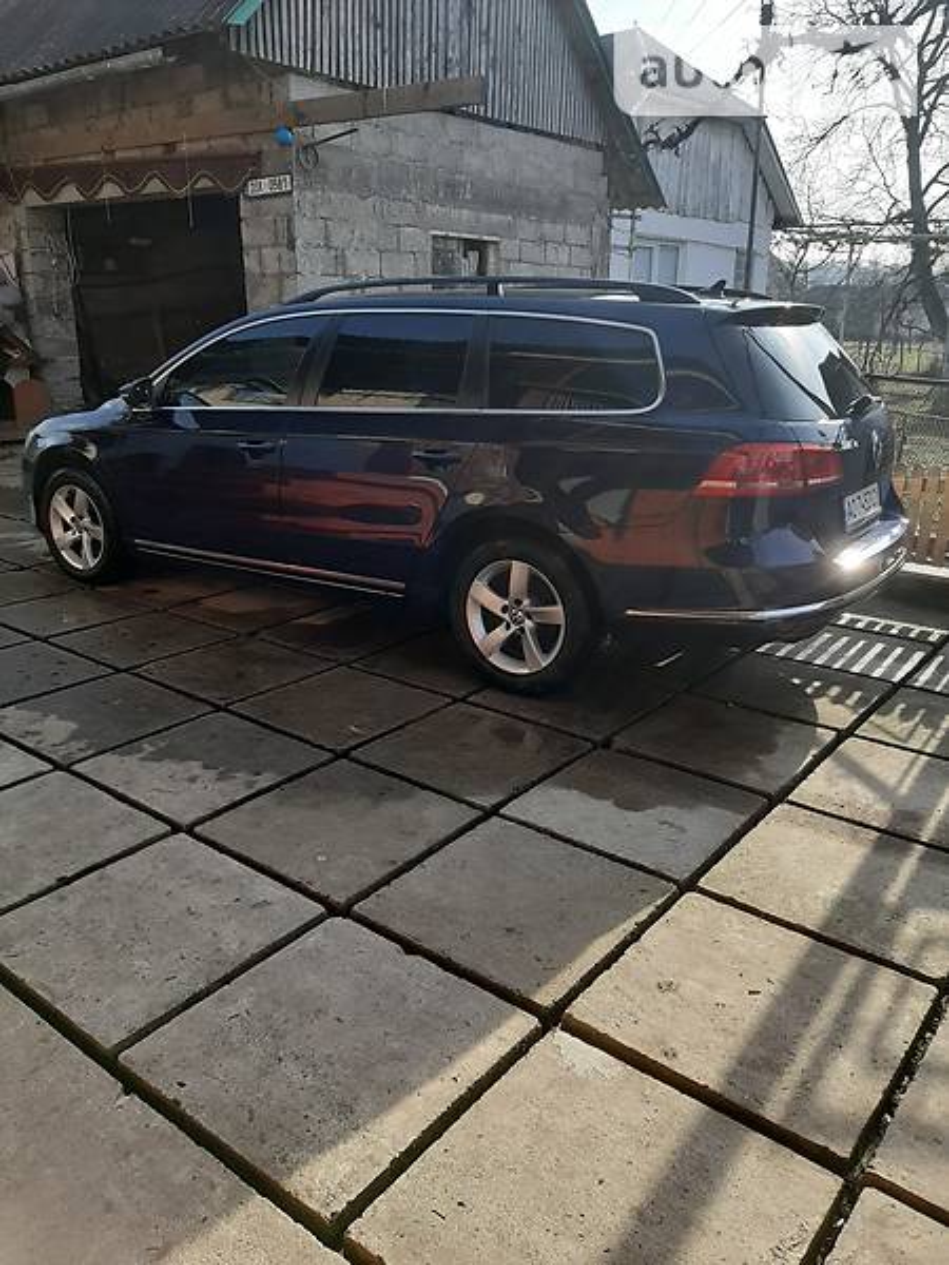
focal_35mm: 26
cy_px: 632
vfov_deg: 67.3
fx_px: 950
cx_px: 474
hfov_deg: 53.1
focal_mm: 3.9
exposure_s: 1/762
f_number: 1.7
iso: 40
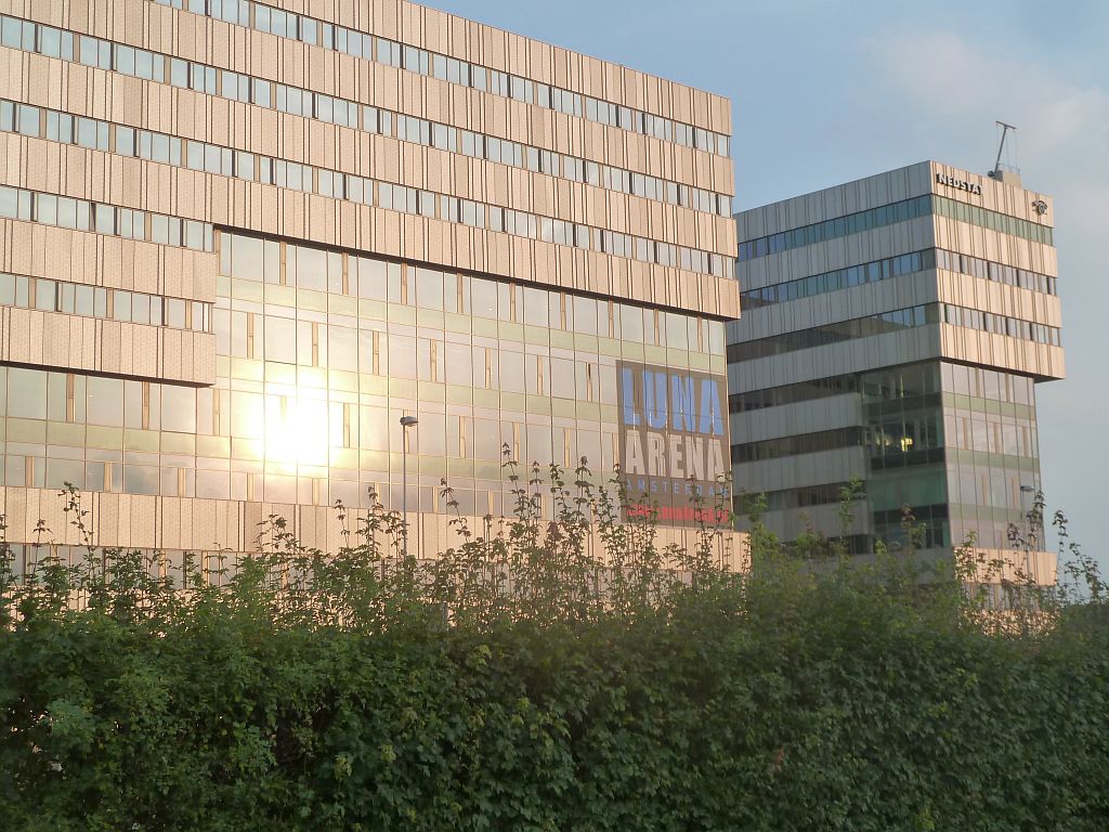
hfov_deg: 34.9
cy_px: 416
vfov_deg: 26.6
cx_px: 554
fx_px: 1762
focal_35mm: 55
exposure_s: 1/200
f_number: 3.9
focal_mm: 9.1
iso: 125
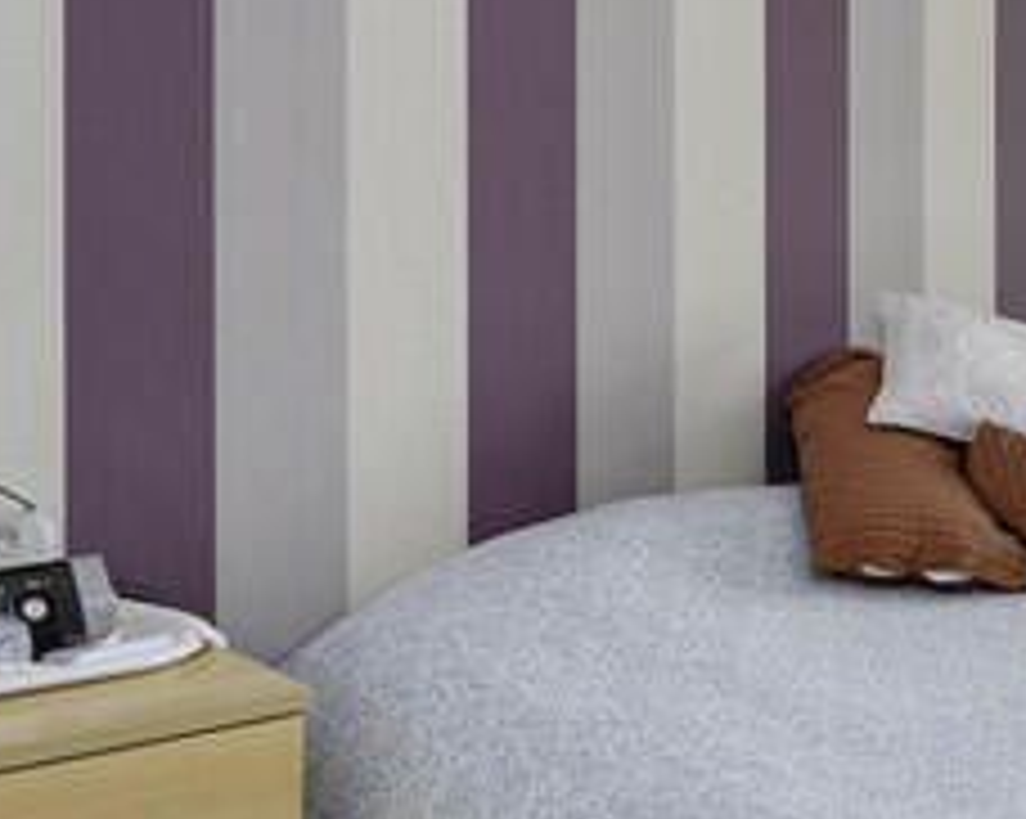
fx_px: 1790
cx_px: 1152
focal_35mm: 59
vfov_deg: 25.5
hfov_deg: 28.7
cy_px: 205
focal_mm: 14
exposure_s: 1/60
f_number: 7.1
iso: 320
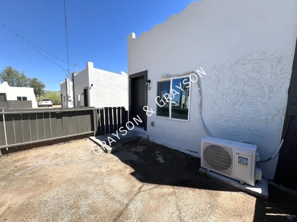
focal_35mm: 13
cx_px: 148
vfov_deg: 89.9
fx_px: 112
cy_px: 111
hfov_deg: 106.2
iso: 32
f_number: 1.8
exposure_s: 1/935
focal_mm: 1.57
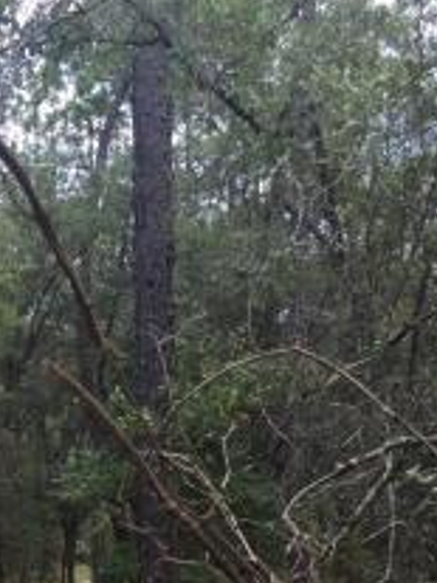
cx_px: -155
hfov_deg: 16.4
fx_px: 1415
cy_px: 732
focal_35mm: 84
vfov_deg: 21.4
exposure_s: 1/391
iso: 32
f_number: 2.2
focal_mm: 4.15
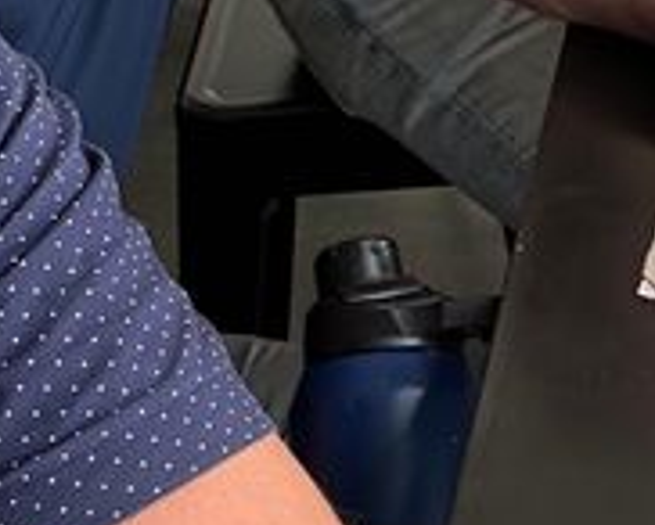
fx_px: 2387
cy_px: -325
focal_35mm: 123
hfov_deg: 14.9
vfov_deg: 11.9
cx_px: 844
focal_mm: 2.69
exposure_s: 1/121
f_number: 1.9
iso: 32
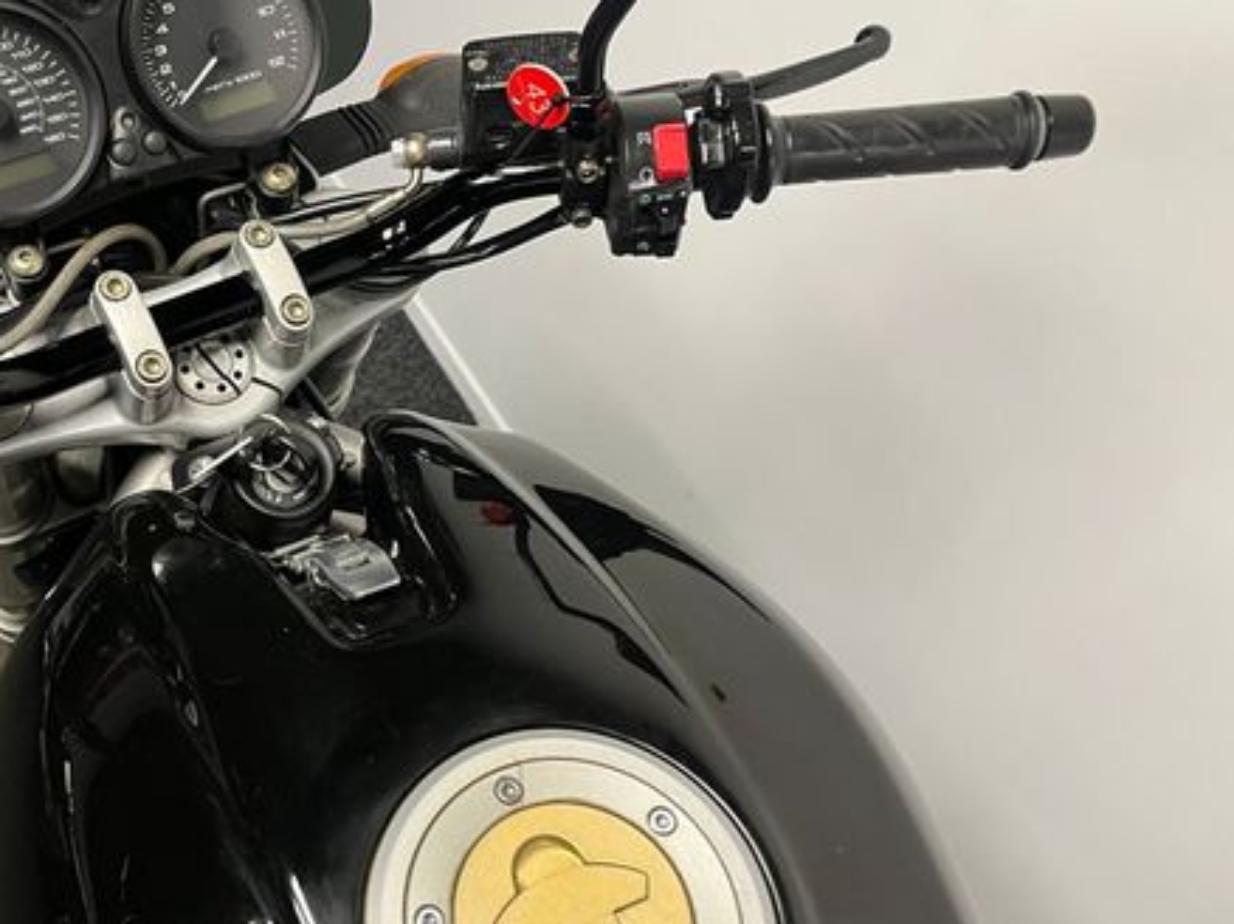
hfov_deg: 48.1
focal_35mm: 38
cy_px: 493
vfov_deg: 37.7
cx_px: 400
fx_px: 1354
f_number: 1.6
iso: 100
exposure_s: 1/50
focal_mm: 5.1
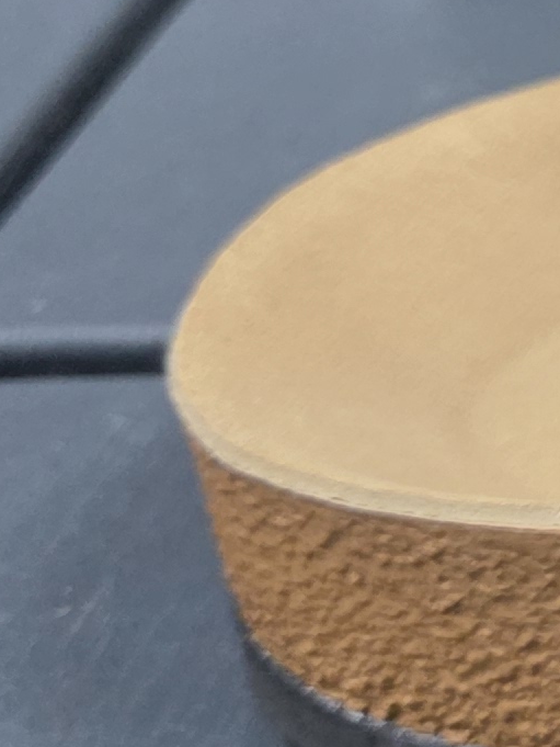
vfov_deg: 14.4
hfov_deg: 8.5
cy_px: 34
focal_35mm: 135
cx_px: 1881
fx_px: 2911
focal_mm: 6.3
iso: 400
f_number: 1.7
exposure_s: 1/100
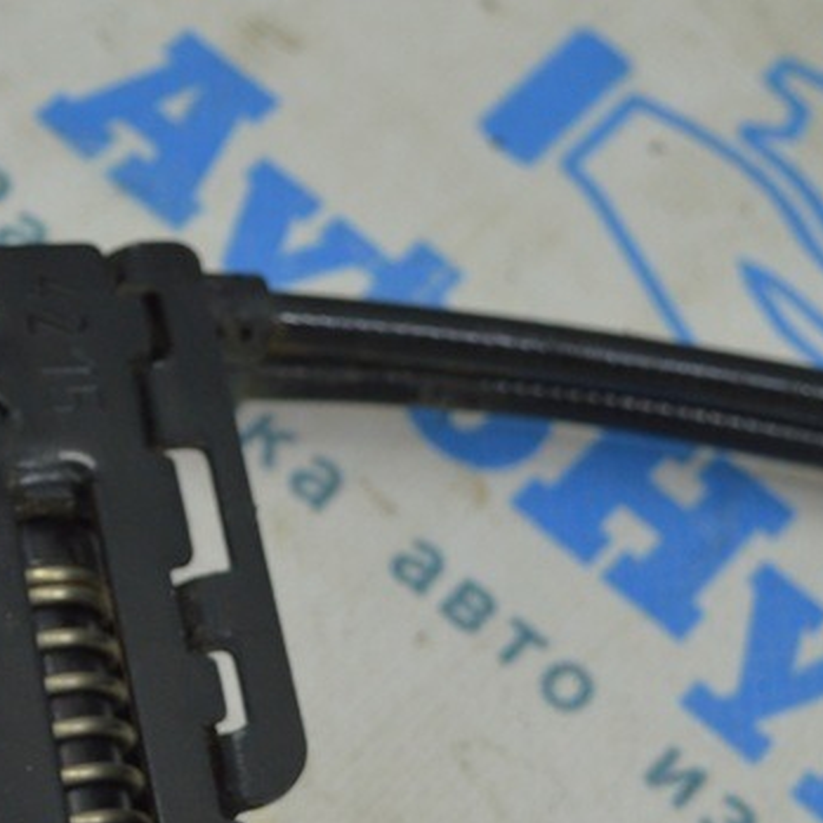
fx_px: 3013
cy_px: 725
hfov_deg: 14.7
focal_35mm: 112
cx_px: -335
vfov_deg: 15.4
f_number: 5.6
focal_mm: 30
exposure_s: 1/40
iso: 400
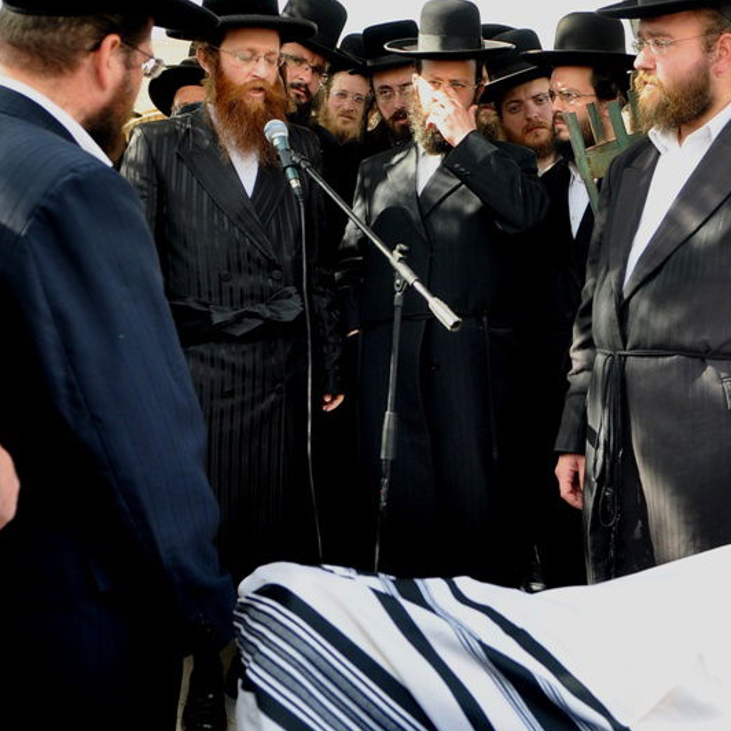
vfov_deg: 34.6
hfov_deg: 34.1
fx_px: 1171
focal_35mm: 49
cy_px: 327
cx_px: 525
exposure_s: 1/200
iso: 250
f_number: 4.5
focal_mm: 20
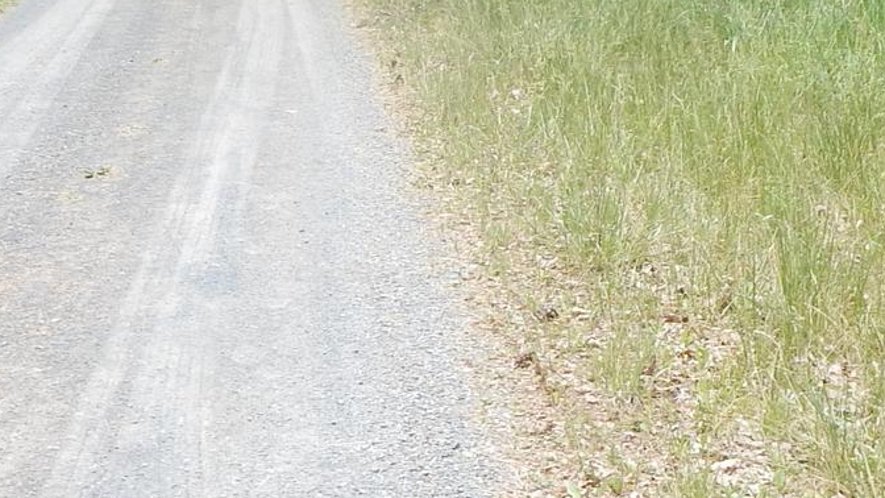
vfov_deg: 16.4
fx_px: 1713
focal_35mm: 73
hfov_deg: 29.0
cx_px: 427
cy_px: 115
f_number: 3
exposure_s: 1/400
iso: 125
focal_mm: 4
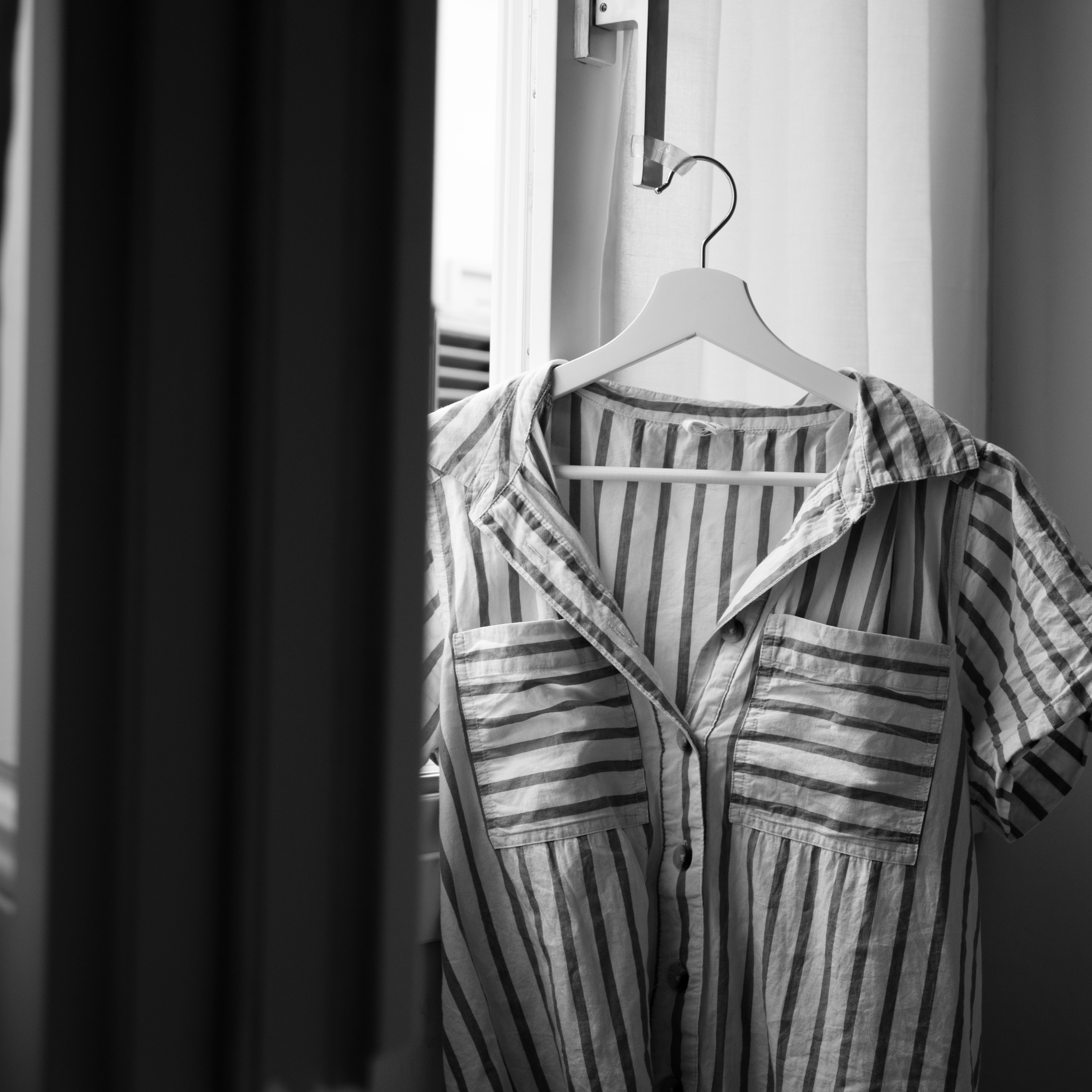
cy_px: 546
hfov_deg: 26.7
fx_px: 2284
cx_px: 735
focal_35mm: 64
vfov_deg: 26.9
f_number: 6.3
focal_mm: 50
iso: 100
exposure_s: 1/60
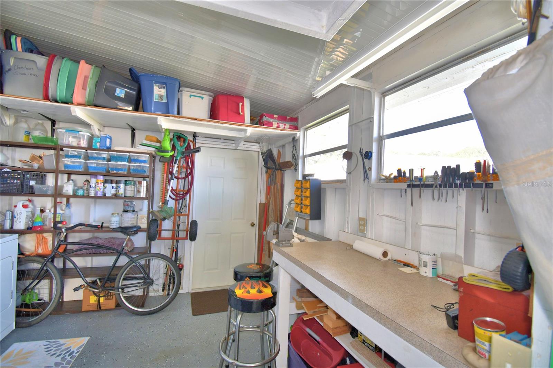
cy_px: 184
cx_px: 276
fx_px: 230
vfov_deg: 77.3
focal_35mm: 15
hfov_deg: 100.4
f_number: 4.5
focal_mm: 10
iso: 200
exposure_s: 1/50
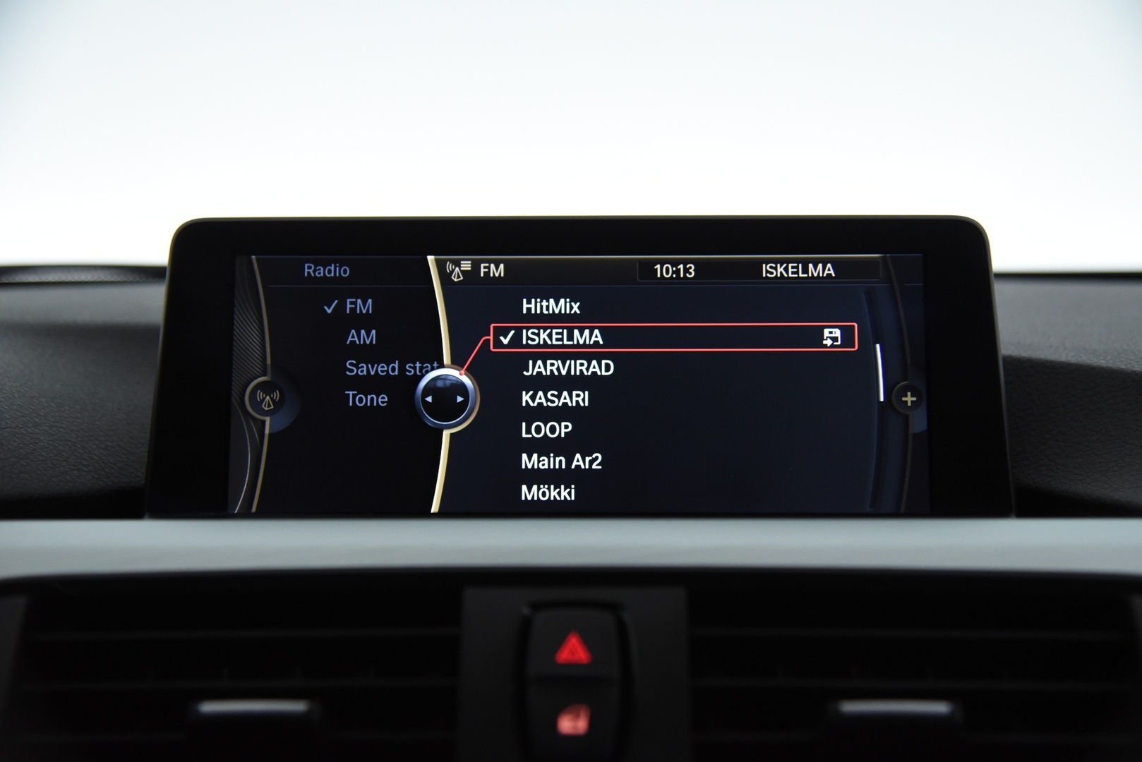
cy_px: 381
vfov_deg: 27.0
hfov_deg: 39.6
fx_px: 1587
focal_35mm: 50
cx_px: 571
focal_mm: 50
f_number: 4
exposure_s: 1/100
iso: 4000
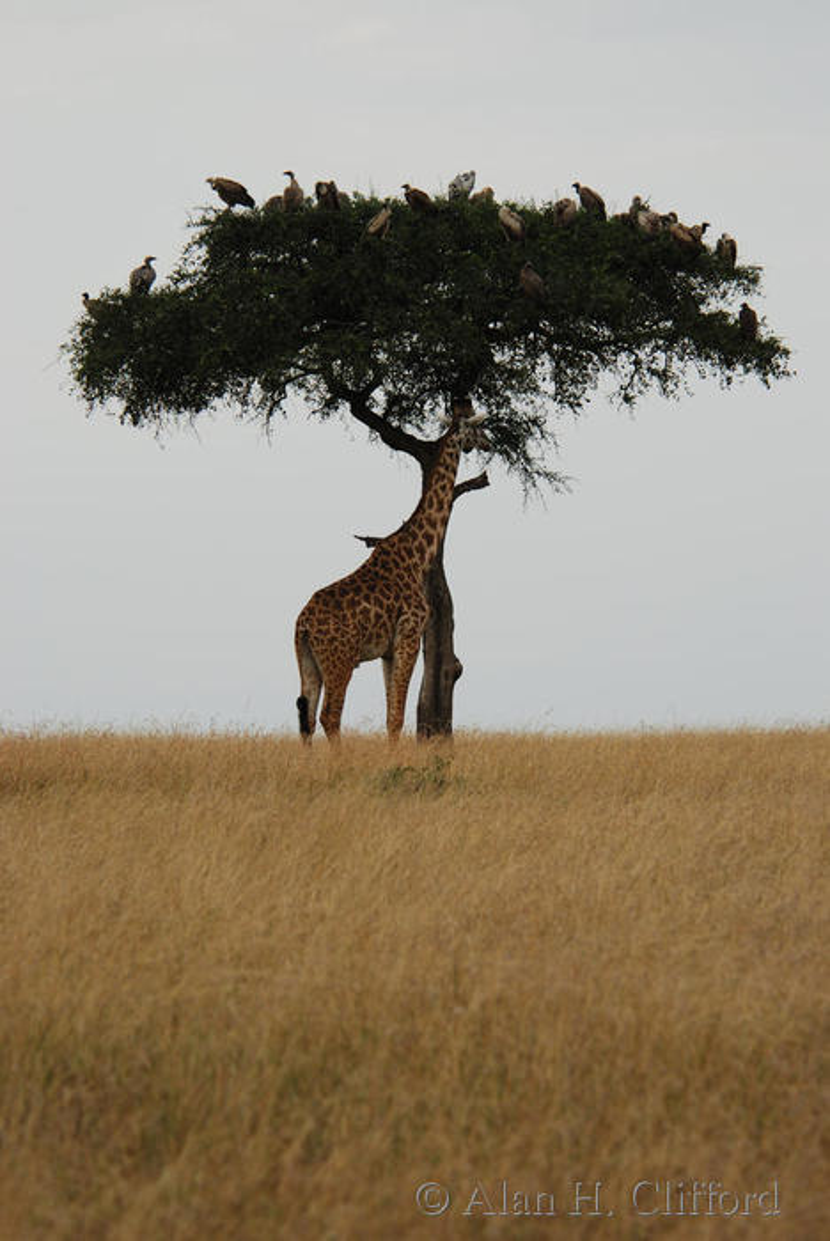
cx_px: 415
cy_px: 620
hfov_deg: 5.2
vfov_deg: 7.8
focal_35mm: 262
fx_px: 9060
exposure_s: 1/100
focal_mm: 175
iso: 200
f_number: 5.3
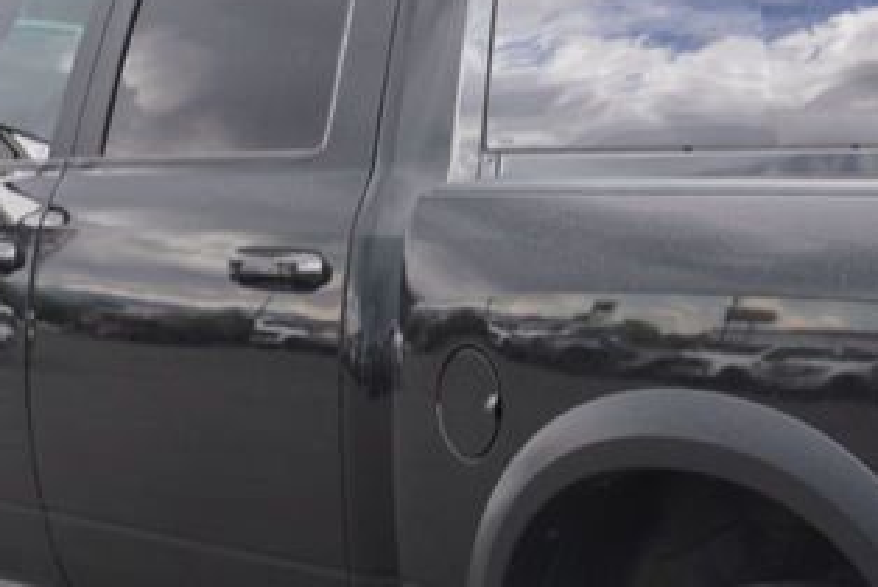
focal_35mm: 103
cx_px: 850
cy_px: 559
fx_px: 2505
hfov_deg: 19.4
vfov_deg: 13.2
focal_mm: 21
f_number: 5
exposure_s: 1/100
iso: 100
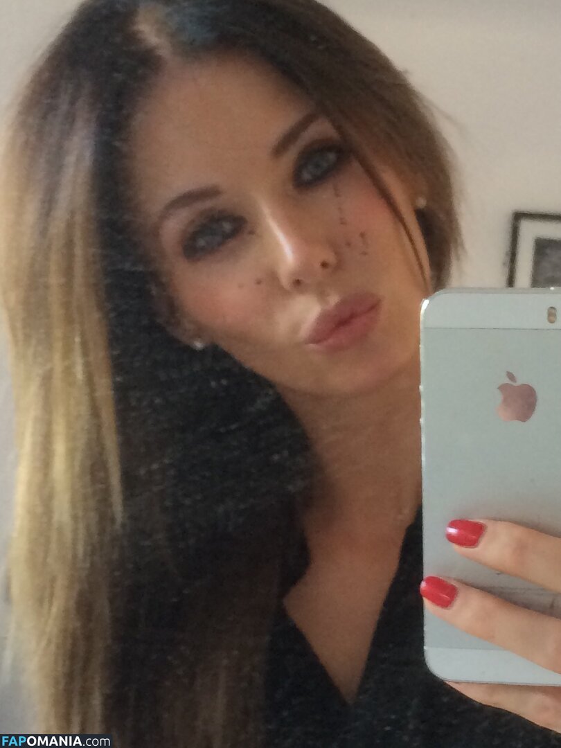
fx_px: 648
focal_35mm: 30
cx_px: 280
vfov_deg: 60.0
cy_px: 374
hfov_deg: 46.8
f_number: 2.2
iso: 100
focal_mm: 4.12
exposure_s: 1/30
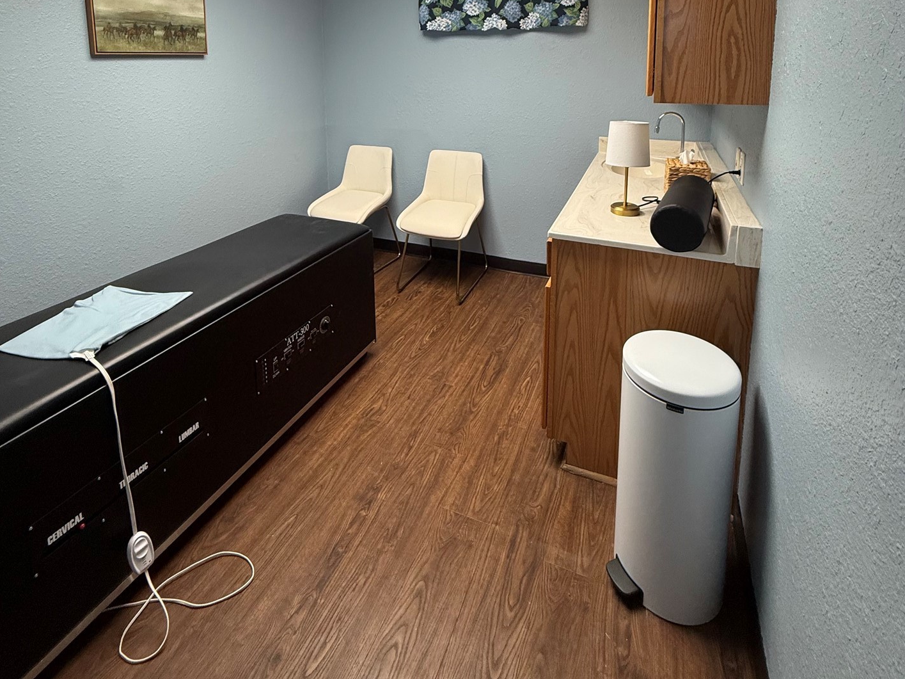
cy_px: 127
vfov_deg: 62.3
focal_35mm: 19
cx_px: 449
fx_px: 497
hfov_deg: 84.7
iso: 160
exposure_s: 1/120
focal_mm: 2.22
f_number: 2.2
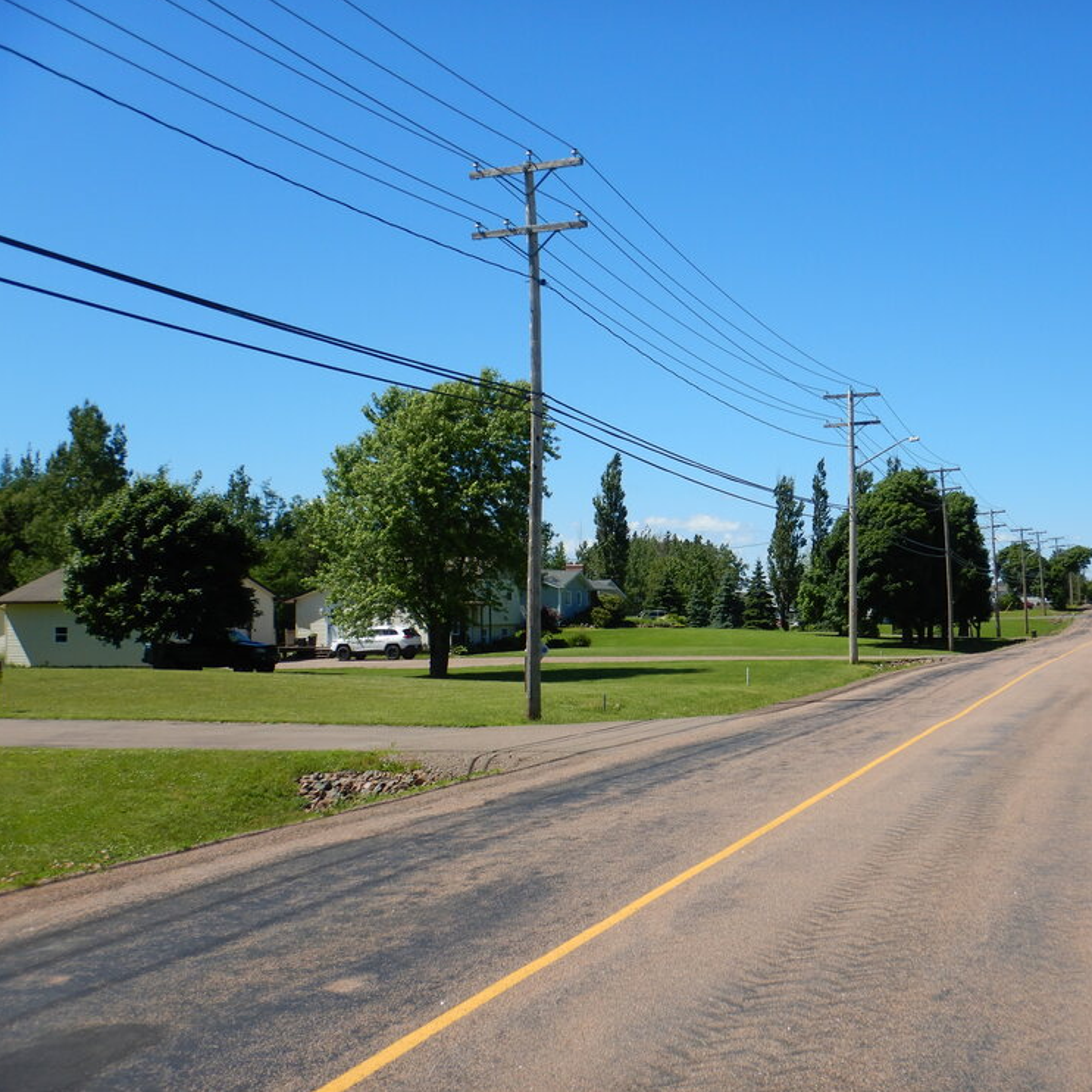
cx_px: 726
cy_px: 544
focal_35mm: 44
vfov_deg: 38.3
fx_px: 1570
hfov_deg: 37.9
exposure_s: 1/1000
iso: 125
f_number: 4.2
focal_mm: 6.6
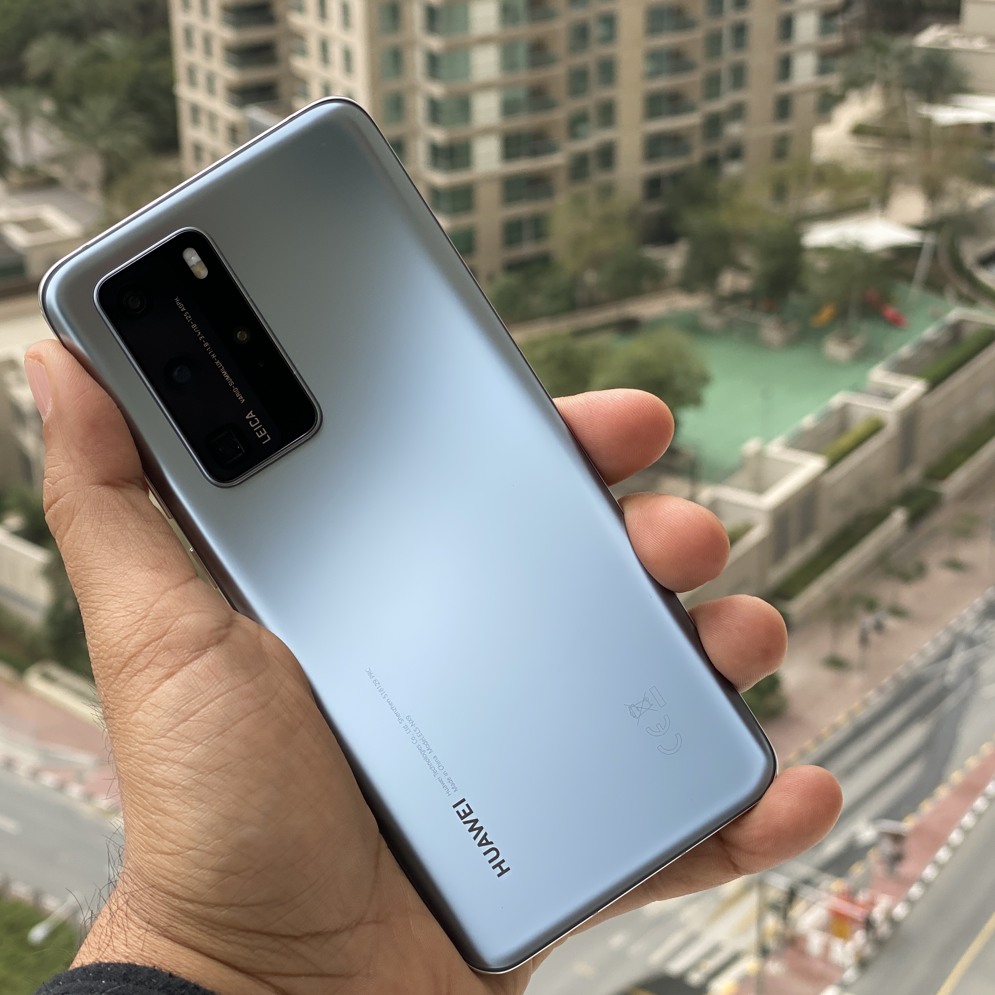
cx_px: 375
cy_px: 497
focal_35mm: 62
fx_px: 2016
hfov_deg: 27.6
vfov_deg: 27.7
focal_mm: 6
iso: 20
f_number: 2
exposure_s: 1/978
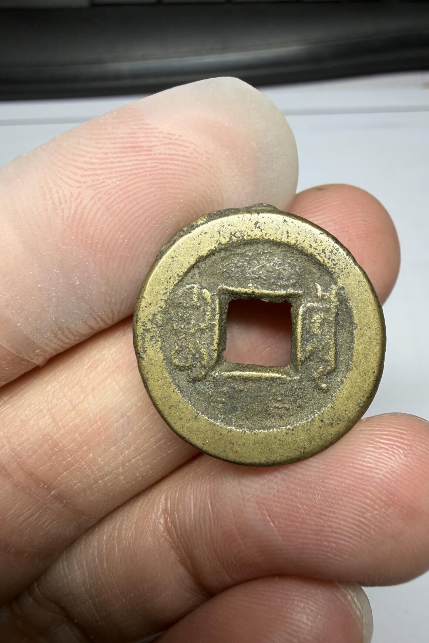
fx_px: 500
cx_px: 232
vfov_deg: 65.5
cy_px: 319
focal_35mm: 28
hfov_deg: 46.4
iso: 64
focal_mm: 2.22
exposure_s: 1/121
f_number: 2.2
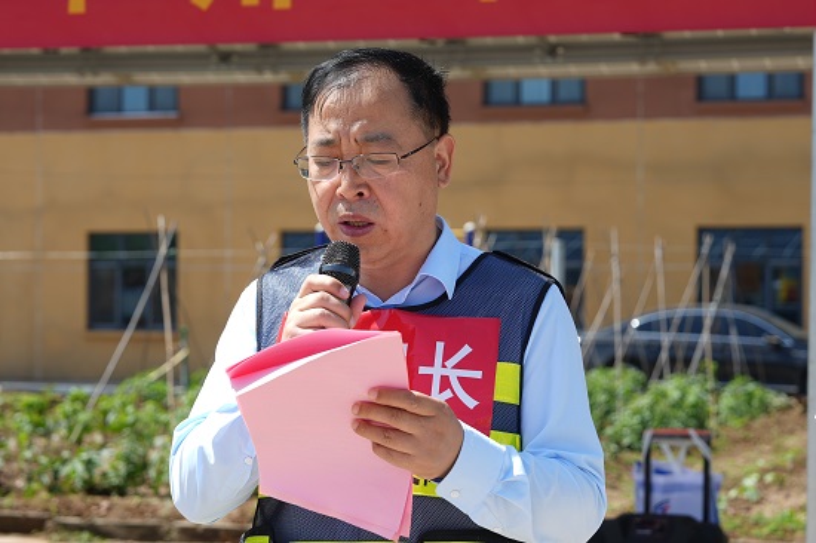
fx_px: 2378
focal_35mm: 105
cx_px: 408
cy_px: 272
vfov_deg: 13.0
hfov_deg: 19.5
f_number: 5.6
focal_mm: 70
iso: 50
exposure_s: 1/160
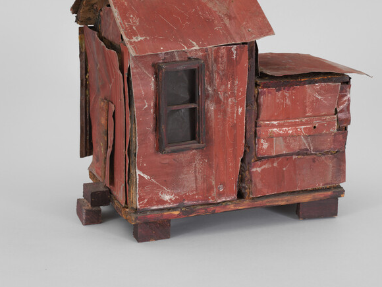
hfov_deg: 17.6
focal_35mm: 112
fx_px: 1236
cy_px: 98
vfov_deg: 13.2
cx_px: 206
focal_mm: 120
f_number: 16
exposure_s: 1/125
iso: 64
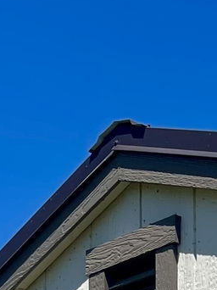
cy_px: 878
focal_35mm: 156
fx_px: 1306
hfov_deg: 8.8
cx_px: 470
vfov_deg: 9.7
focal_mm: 5.1
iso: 32
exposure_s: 1/6250
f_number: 1.6
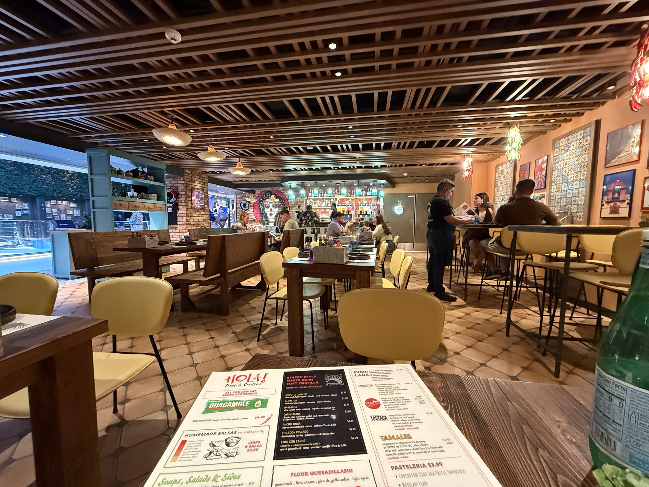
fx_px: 263
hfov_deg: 102.1
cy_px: 244
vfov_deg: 85.7
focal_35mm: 14
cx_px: 324
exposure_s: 1/60
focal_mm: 2.22
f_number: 2.2
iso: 1250
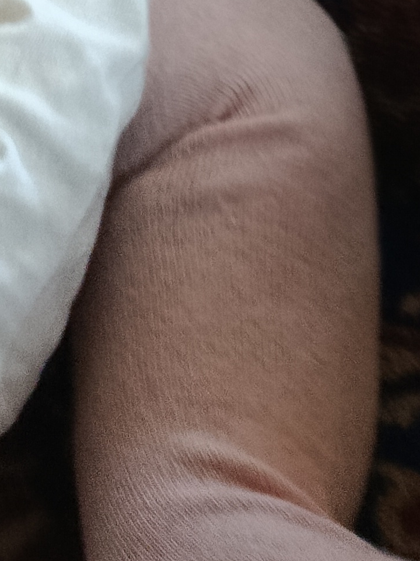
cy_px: -359
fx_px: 1618
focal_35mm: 100
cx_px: -341
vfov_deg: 17.1
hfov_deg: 13.3
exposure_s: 1/33.3
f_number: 1.7
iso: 1330
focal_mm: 5.24
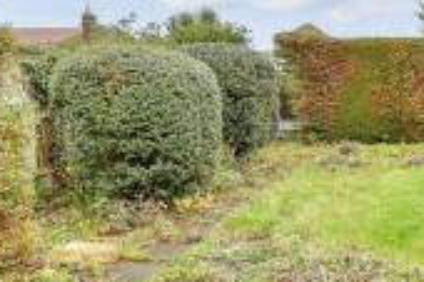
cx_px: 446
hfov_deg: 39.5
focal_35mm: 42
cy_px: 96
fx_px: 494
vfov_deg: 31.6
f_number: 8
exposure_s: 1/20
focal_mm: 10
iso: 200
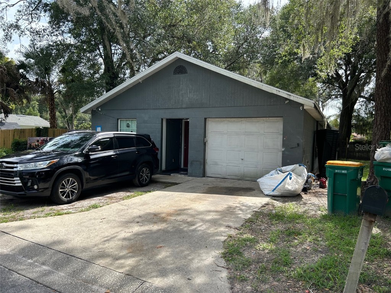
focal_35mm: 26
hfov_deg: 67.3
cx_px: 196
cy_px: 146
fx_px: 294
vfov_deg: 53.1
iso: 50
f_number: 1.5
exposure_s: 1/1431
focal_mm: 5.7
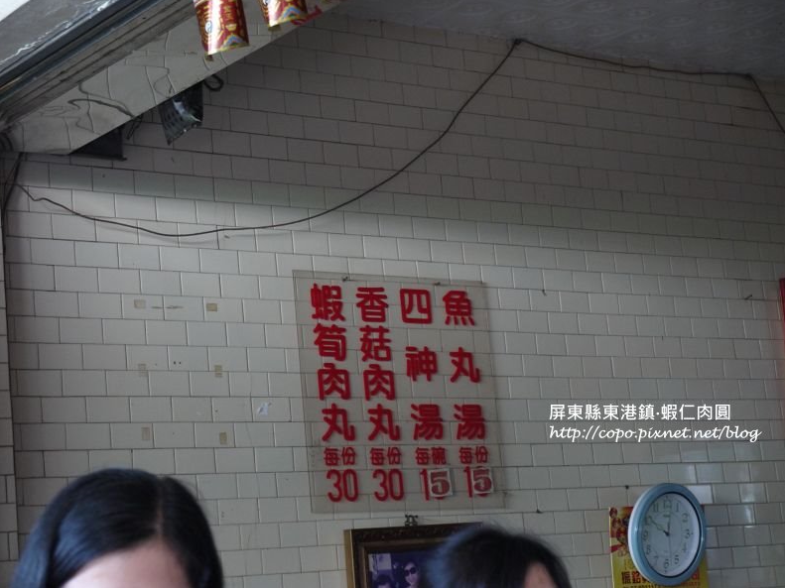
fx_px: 1927
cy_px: 293
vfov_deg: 17.4
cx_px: 395
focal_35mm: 85
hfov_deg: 23.0
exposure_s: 1/60
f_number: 5.6
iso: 800
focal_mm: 42
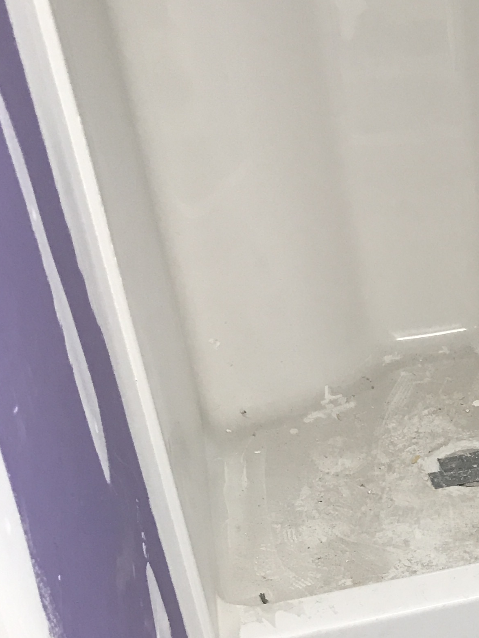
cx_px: 578
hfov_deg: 19.3
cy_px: 505
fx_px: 1328
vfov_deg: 26.6
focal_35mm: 72
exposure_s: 1/30
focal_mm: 3.99
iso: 32
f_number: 1.8
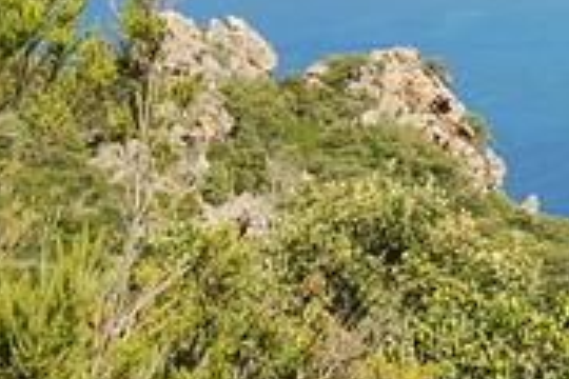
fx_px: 2402
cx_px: 1013
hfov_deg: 12.4
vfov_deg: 8.8
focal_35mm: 152
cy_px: -218
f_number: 9
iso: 200
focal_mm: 24
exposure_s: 1/160
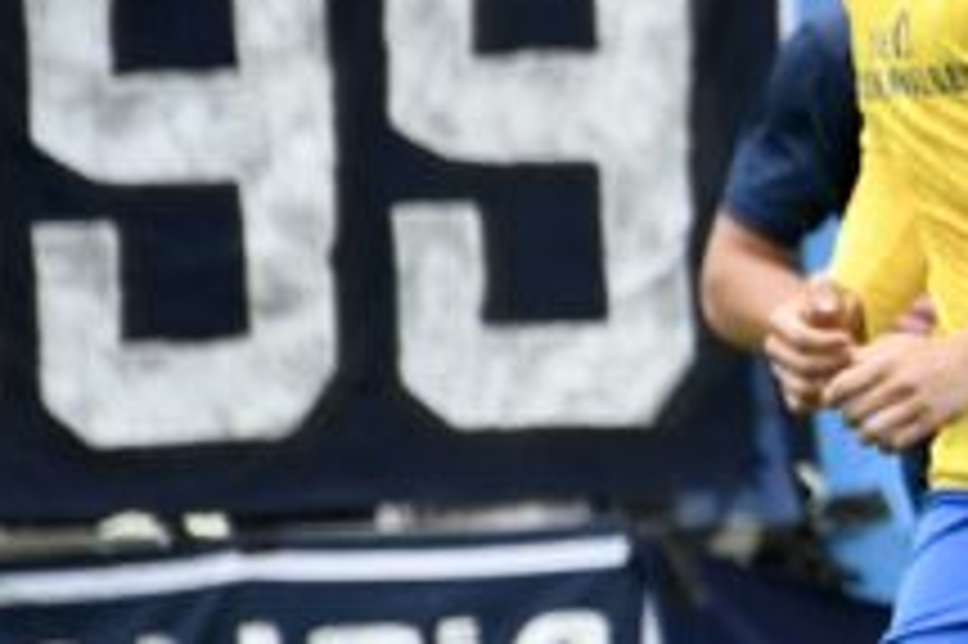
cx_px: 2247
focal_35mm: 1859
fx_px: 49947
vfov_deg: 0.7
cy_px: 426
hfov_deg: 1.1
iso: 1250
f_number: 5.6
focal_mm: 390
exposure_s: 1/1600
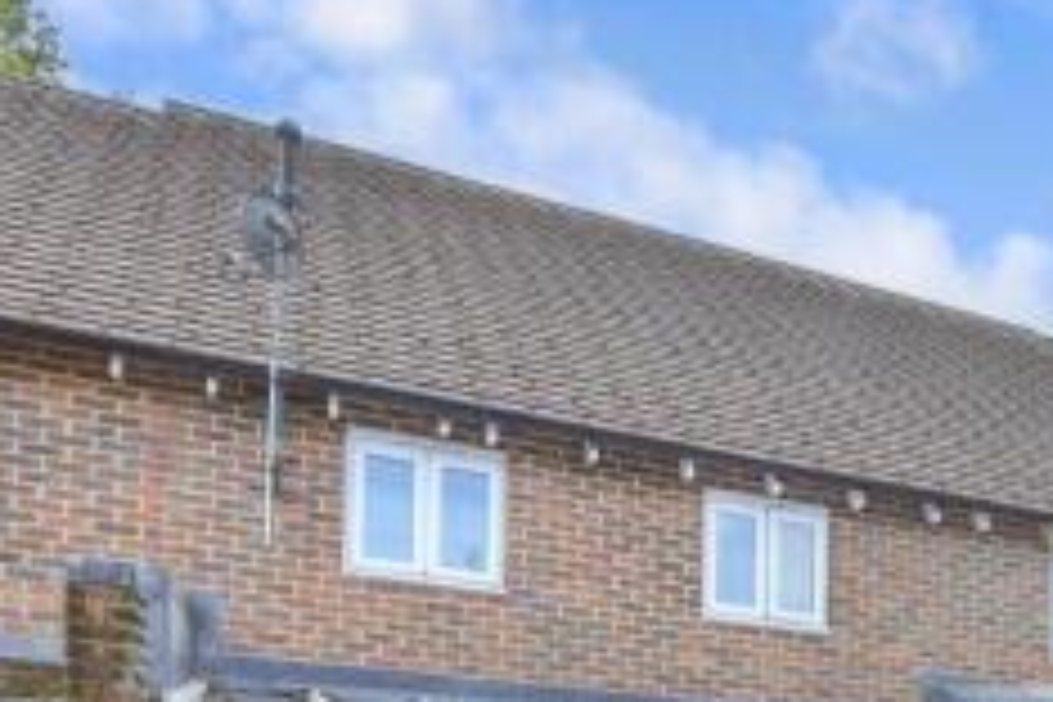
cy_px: 857
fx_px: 1228
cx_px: 1001
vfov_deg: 27.7
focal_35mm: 42
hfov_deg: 41.6
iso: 160
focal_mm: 10
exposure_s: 1/100
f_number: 8
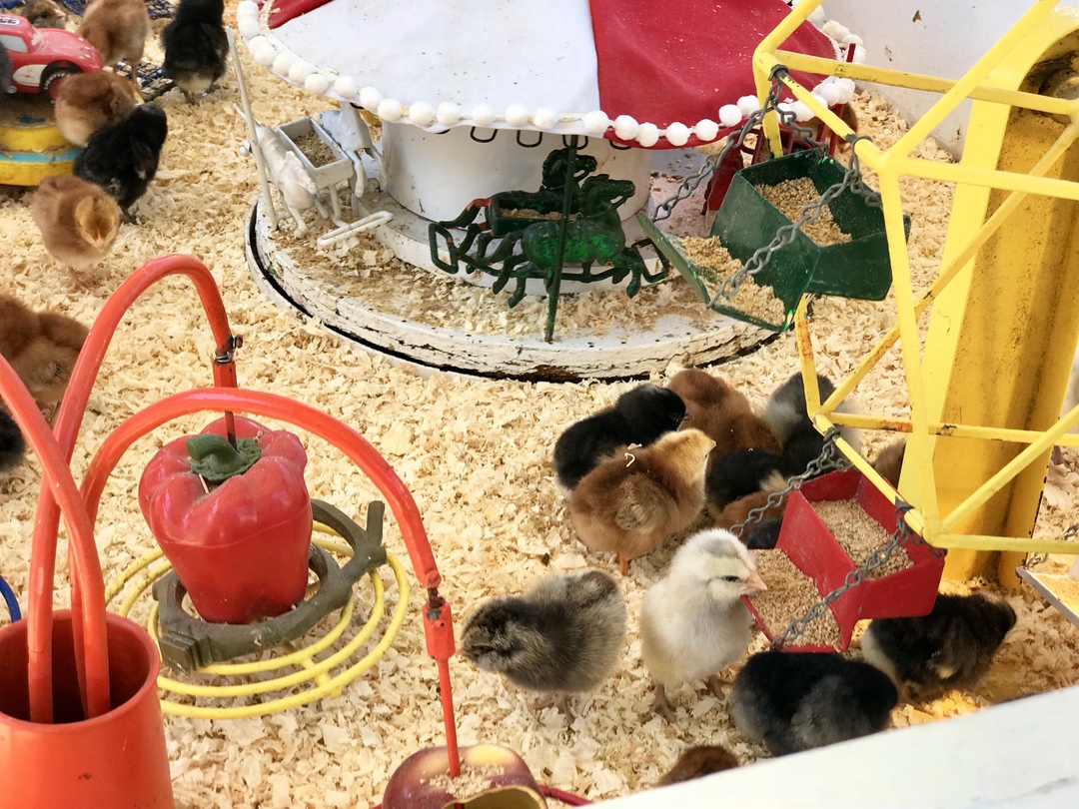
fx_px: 1777
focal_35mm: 57
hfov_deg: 33.8
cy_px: 404
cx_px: 540
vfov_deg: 25.7
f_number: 2.8
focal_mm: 6.6
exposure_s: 1/120
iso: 20
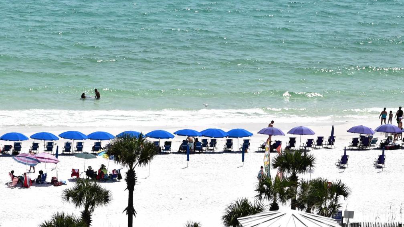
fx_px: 2507
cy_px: 256
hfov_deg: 9.1
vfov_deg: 5.2
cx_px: -46
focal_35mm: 234
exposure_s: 1/1000
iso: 200
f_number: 8
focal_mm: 75
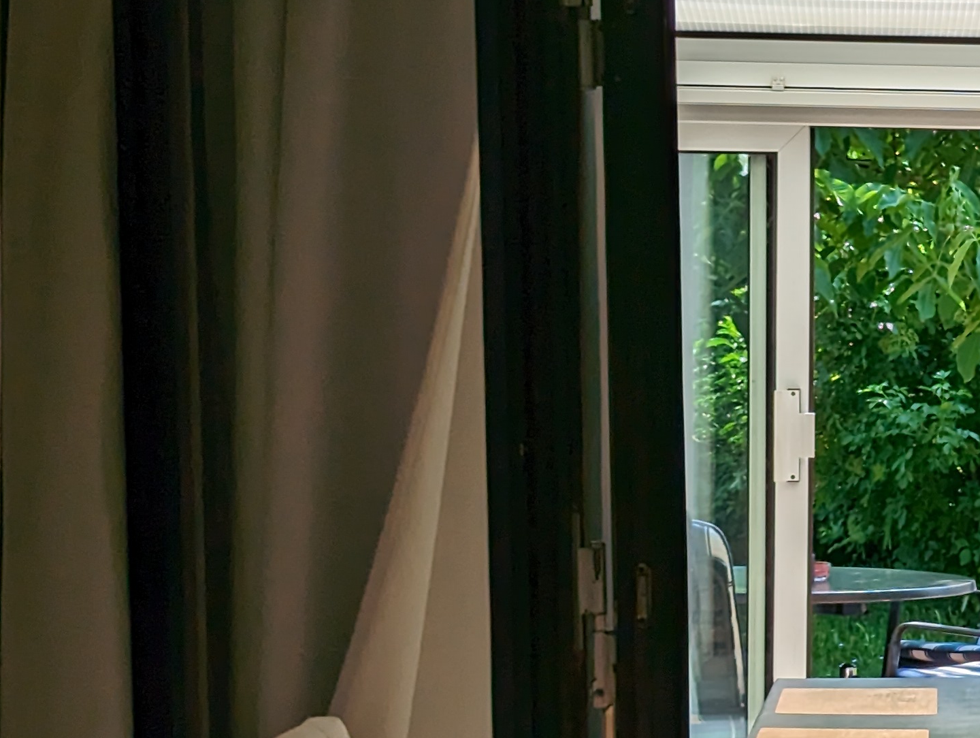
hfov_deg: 14.0
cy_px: 503
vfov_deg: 10.9
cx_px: 1254
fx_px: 3855
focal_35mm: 136
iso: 45
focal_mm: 6.81
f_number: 1.85
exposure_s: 1/1520
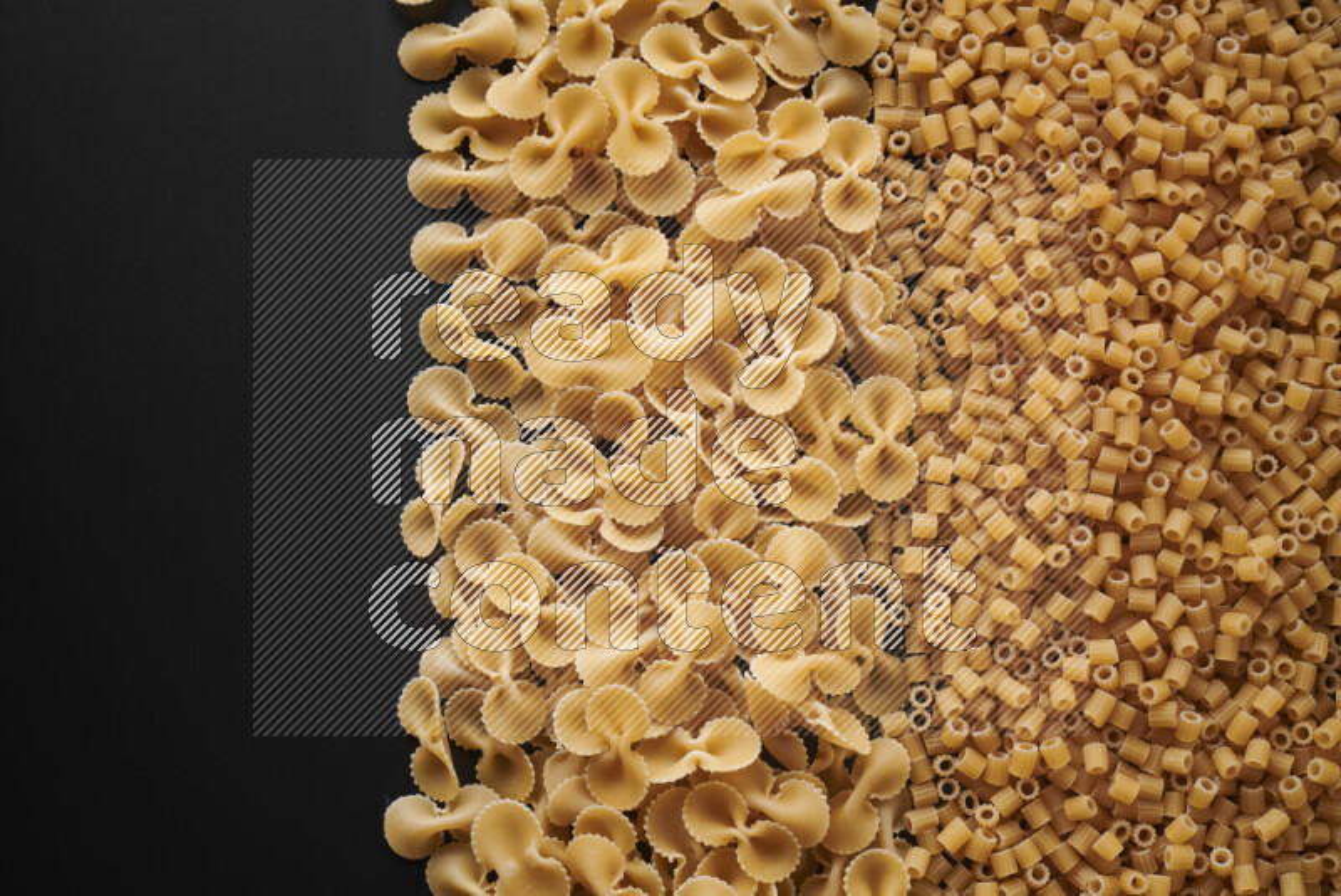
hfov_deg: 39.6
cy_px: 448
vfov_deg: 27.0
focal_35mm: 50
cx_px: 670
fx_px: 1863
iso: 160
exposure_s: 1/100
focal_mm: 50
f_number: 8
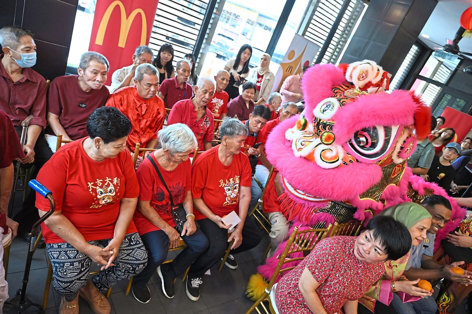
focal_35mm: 24
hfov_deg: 73.8
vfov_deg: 53.1
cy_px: 157
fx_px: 315
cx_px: 236
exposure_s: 1/200
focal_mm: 24
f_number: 4
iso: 1400
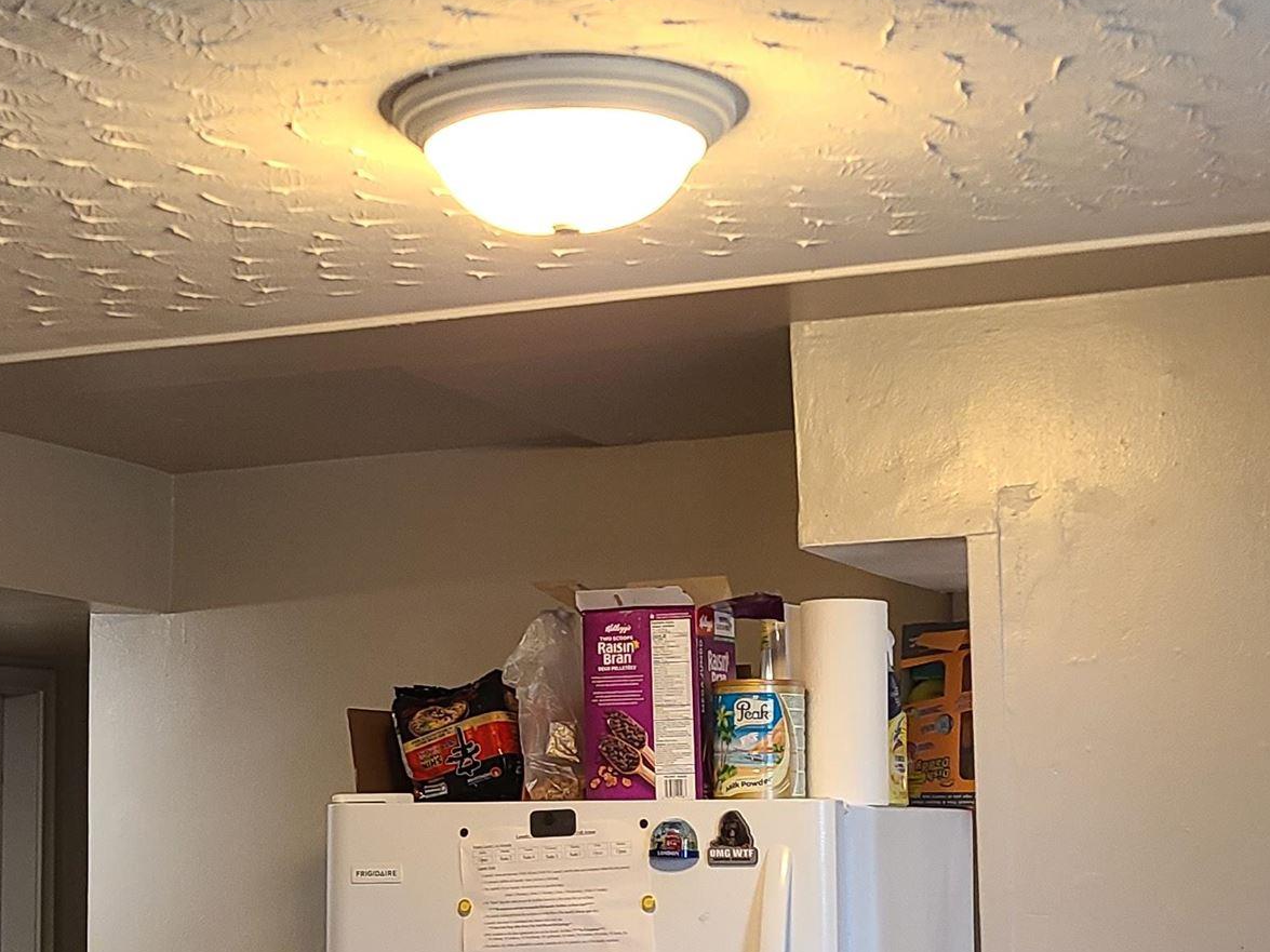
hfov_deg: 28.5
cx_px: 553
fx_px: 2495
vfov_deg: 21.5
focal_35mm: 68
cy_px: 647
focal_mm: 5.4
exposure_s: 1/60
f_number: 1.8
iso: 160
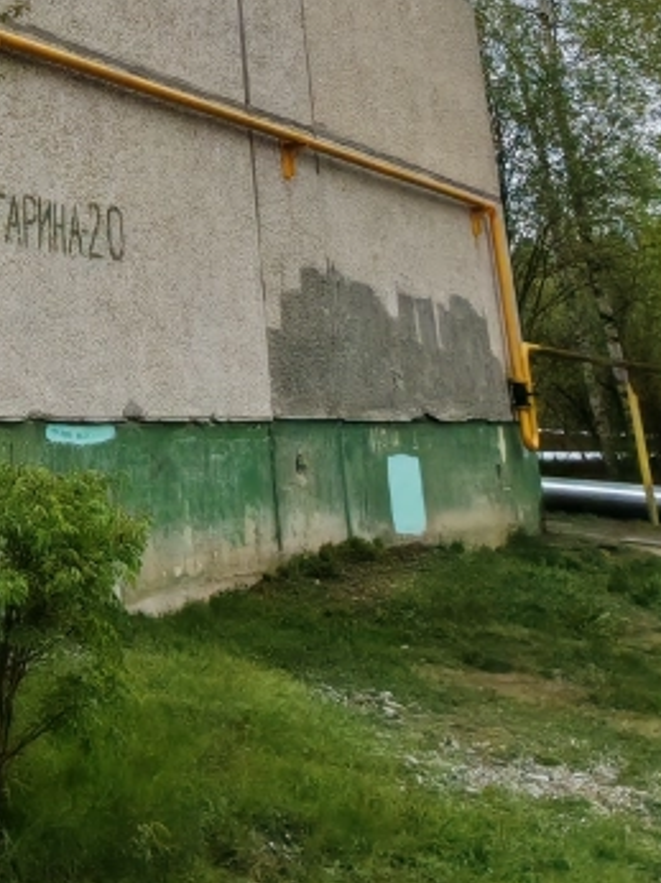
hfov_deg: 24.8
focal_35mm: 50
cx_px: -227
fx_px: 1275
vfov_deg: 33.8
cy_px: -61
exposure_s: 1/550
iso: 50
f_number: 2.2
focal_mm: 1.96
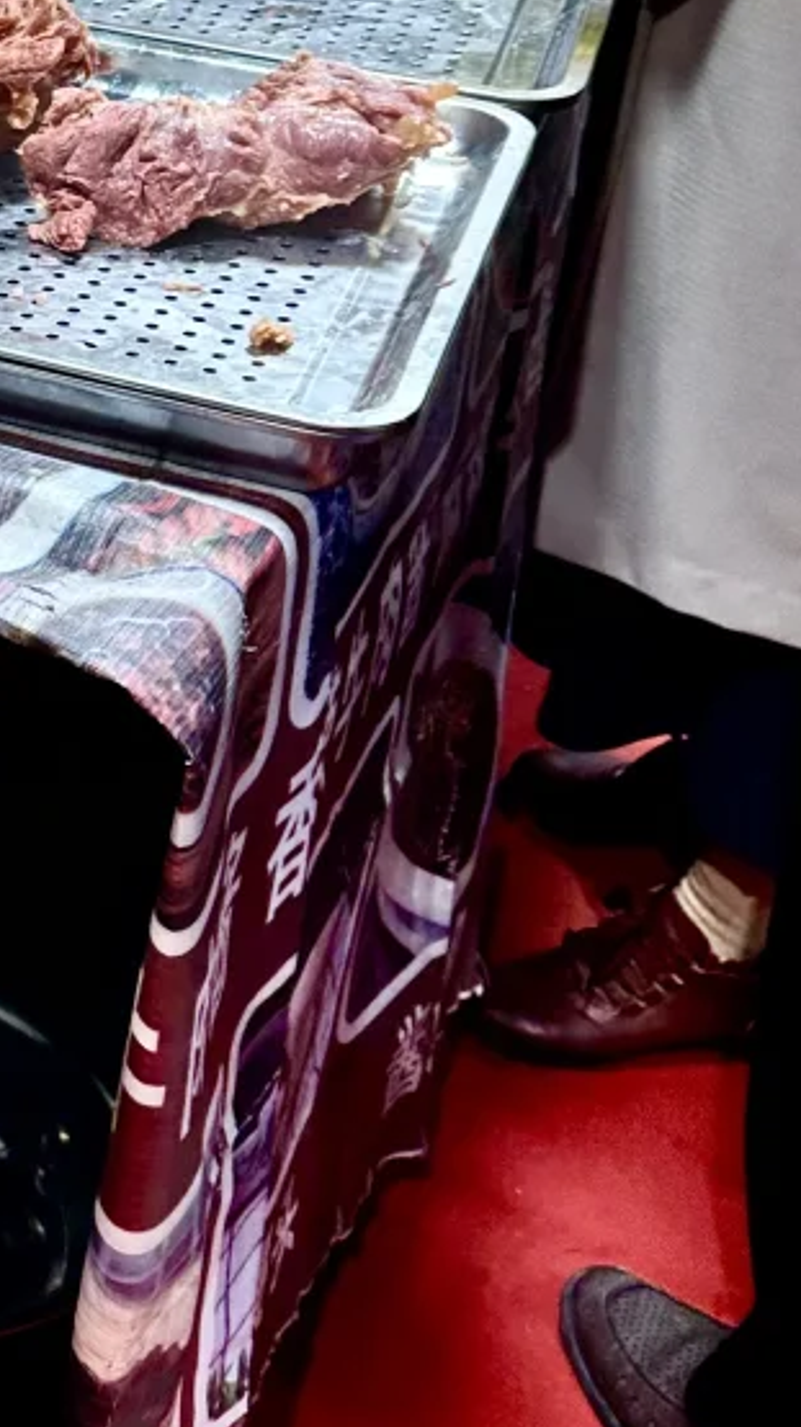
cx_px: -425
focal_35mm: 68
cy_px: 206
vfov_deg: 30.0
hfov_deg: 16.1
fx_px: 2572
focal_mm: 6.86
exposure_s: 1/100
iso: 80
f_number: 1.78
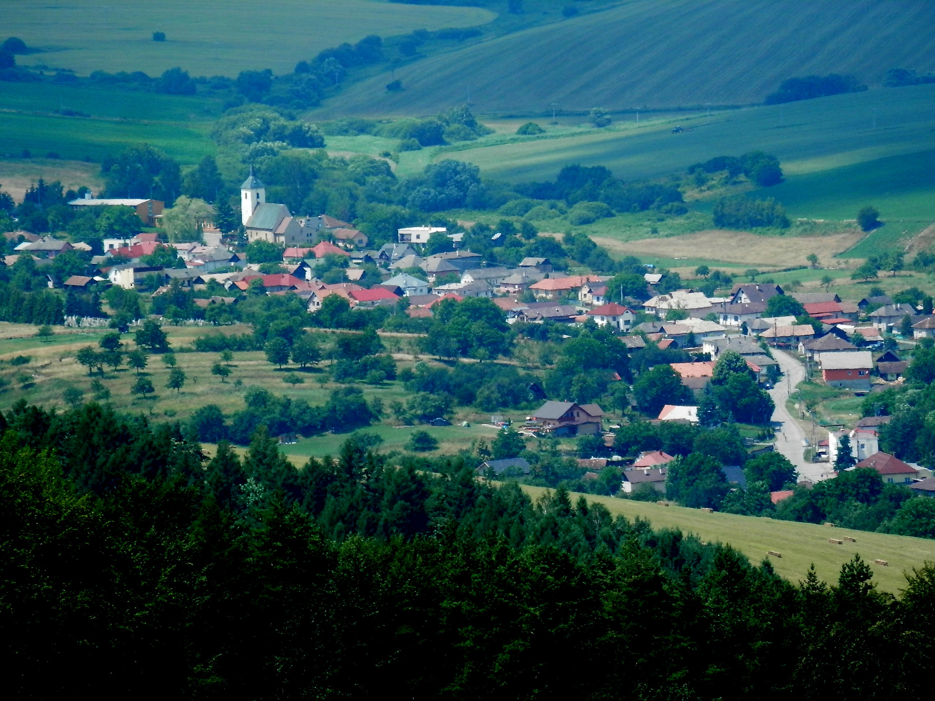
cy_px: 350
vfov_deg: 4.9
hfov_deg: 6.6
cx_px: 468
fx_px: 8157
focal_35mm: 302
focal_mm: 53.9
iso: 80
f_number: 6.5
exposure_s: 1/200
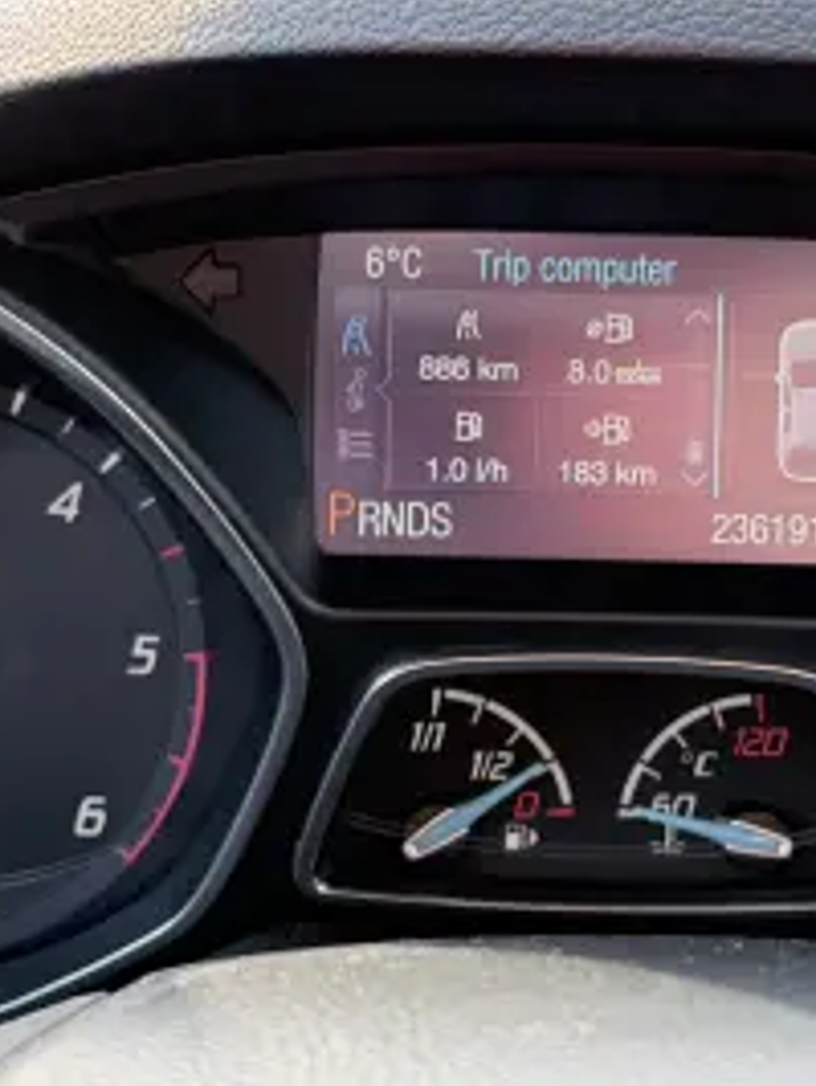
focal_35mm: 50
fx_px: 1569
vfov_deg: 38.2
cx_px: 563
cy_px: 543
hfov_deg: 28.9
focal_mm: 6.76
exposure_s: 1/203
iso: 125
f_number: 1.78
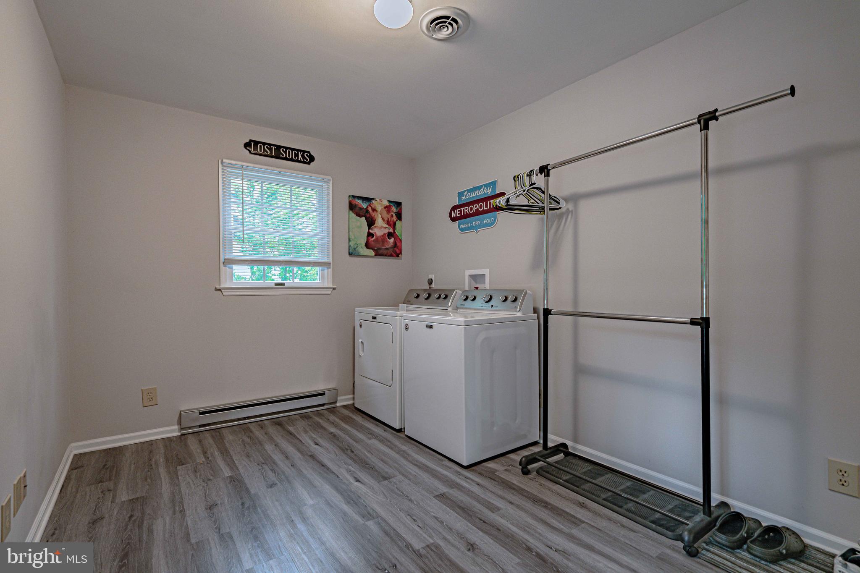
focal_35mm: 16
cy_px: 286
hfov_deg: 96.7
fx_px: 382
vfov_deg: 73.7
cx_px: 430
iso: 800
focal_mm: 16
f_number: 4
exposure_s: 1/160
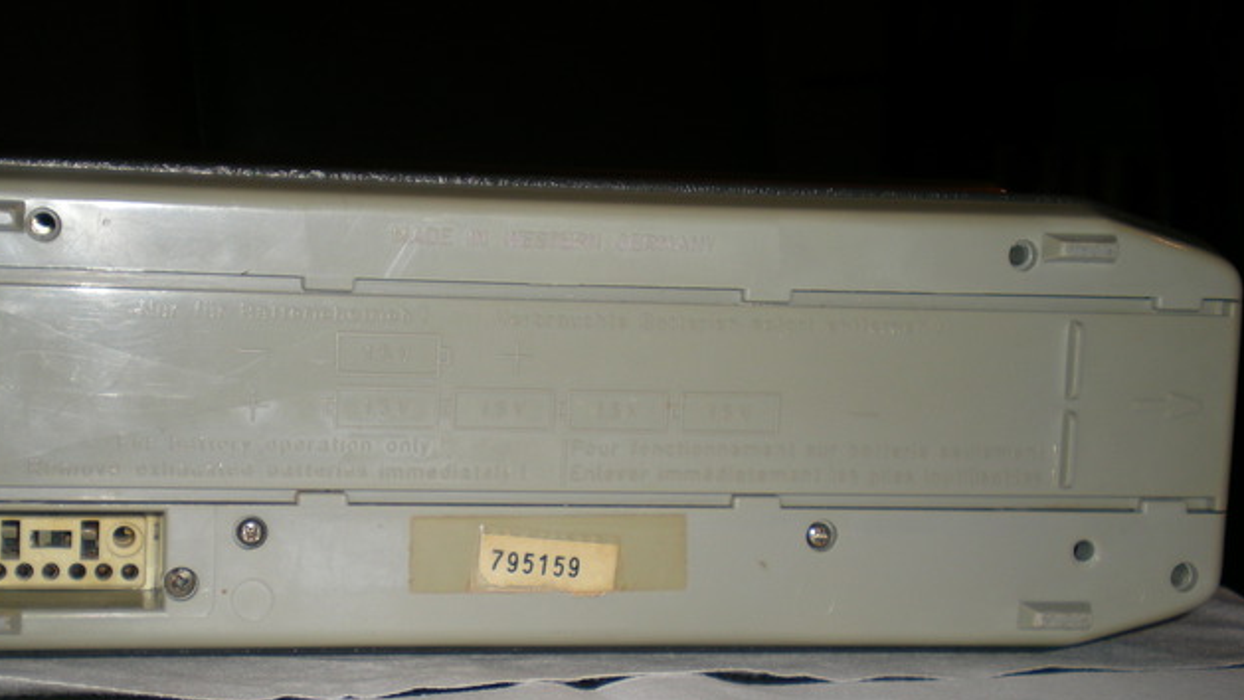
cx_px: 479
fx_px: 2012
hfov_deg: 34.2
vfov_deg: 19.6
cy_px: 496
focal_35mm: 61
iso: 50
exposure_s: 1/60
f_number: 3.5
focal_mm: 7.4
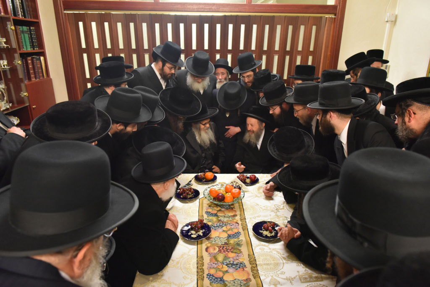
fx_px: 287
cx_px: 215
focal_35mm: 24
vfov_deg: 53.1
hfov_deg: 73.7
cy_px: 144
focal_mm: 24
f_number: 4
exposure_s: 1/125
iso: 3200
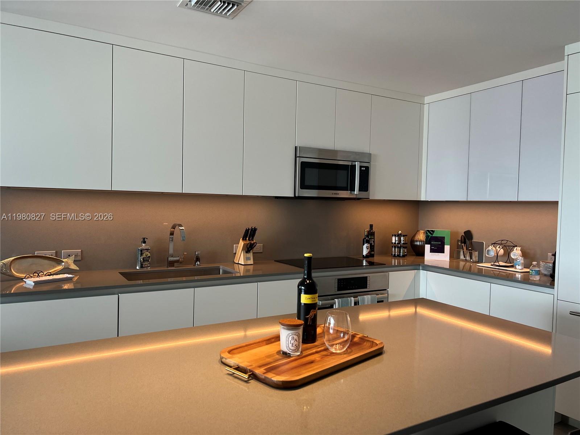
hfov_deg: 67.3
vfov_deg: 53.1
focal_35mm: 26
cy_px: 218
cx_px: 290
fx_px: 436
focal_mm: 5.7
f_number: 1.5
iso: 80
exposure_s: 1/60
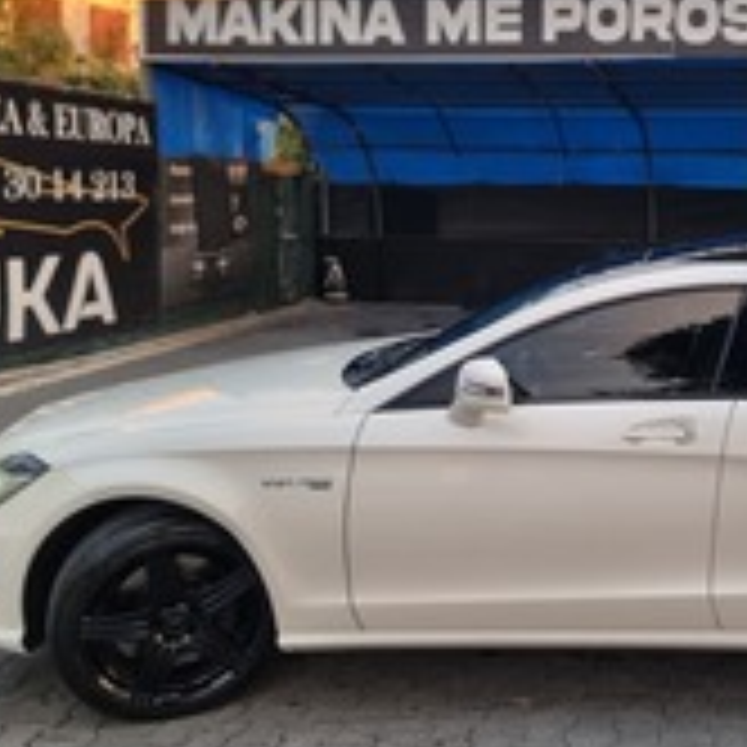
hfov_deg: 34.7
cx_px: 670
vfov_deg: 36.6
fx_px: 1123
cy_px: 297
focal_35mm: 46
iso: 80
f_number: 1.8
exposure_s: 1/100
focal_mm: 6.7
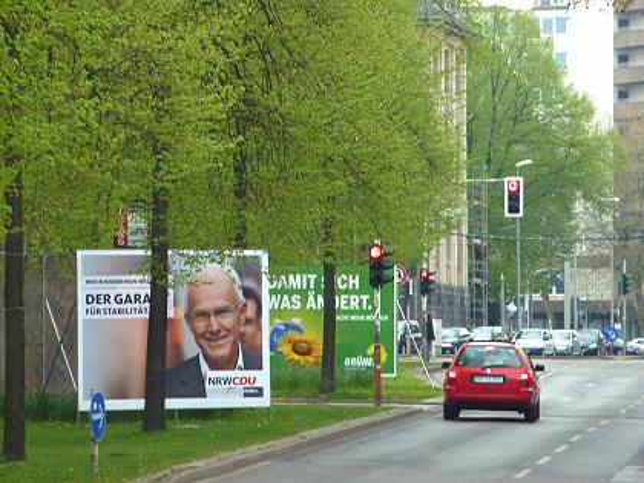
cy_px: 242
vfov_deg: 5.0
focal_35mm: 300
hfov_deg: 6.6
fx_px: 5581
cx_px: 322
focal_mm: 49.2
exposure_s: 1/250
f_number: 4.9
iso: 320
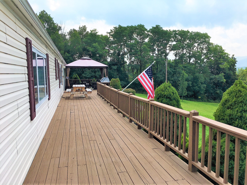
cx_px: 124
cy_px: 92
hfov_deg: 61.7
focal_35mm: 29
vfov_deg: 48.2
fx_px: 207
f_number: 2.2
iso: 25
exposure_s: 1/1832
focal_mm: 4.15
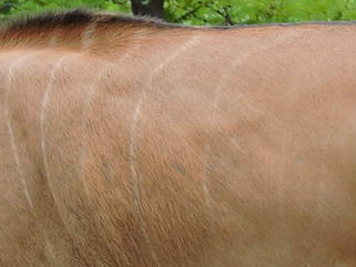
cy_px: 536
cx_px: 204
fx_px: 16656
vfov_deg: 0.9
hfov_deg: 1.2
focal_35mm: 1619
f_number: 4.8
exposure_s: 1/200
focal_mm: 58
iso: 100
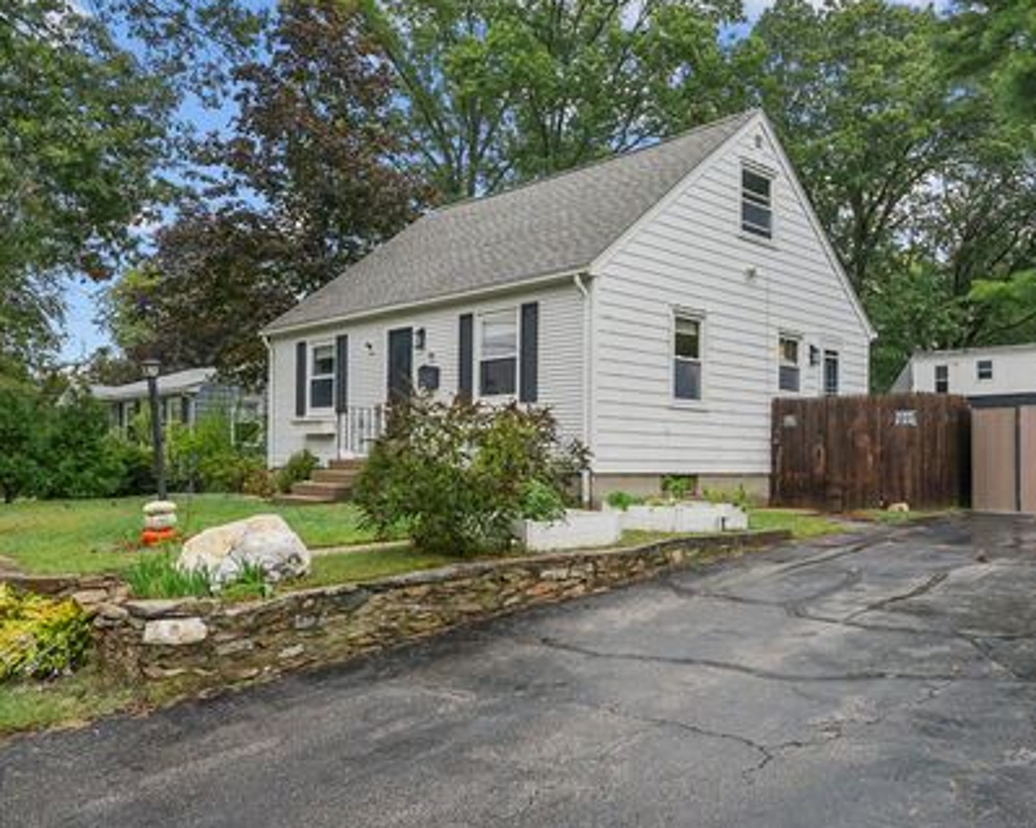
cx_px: 561
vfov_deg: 68.1
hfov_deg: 80.2
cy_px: 404
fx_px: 613
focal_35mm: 20
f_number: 8
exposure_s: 1/200
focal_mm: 17
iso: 400
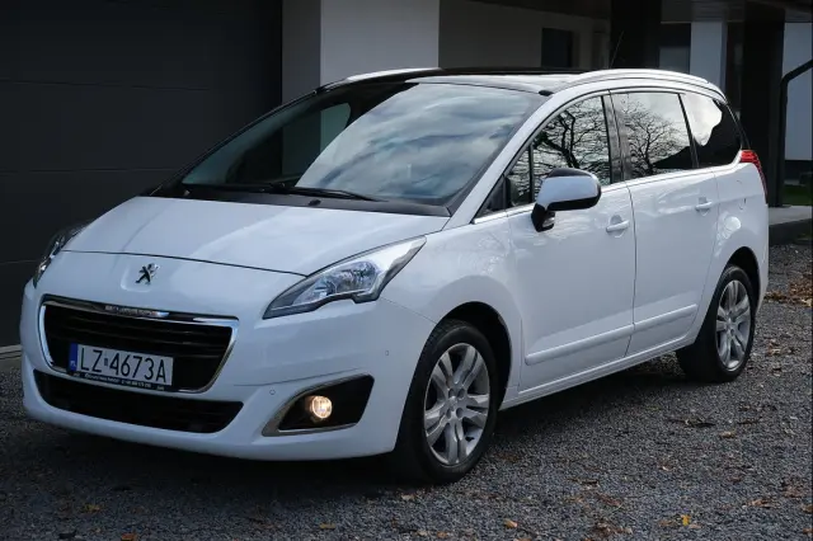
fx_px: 1445
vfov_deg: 21.2
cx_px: 406
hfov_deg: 31.4
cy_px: 270
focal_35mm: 64
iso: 320
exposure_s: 1/550
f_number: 5.6
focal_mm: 42.5
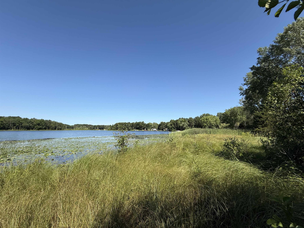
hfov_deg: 102.1
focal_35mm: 14
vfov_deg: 85.7
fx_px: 123
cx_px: 152
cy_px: 114
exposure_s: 1/2092
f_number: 2.2
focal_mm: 2.22
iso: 50
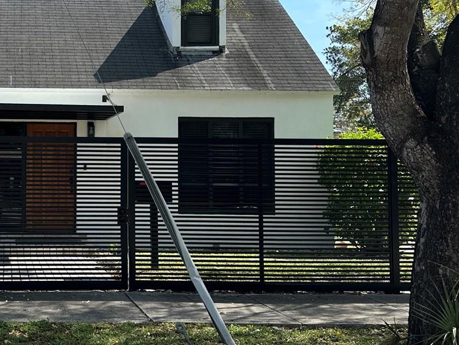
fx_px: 676
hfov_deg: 35.1
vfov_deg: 28.5
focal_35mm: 51
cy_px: 143
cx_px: 39
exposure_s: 1/2469
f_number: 1.78
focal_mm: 6.86
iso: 80
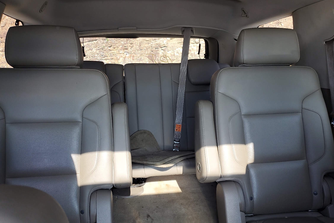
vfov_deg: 46.3
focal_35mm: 28
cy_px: 121
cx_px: 164
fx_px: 260
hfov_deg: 65.5
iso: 53
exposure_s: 1/120
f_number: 1.5
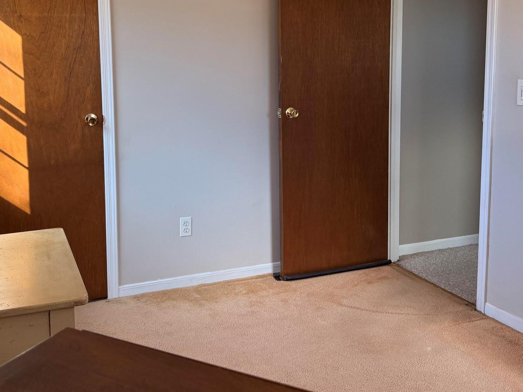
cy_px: 122
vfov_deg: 37.2
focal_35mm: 38
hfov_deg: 48.5
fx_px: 574
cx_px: 198
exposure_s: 1/224
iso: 160
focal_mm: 6.76
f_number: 1.78
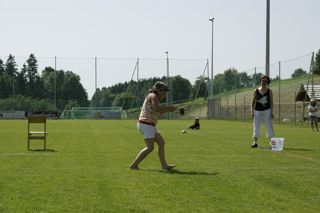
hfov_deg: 27.0
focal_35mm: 75
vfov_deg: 18.2
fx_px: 666
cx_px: 160
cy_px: 106
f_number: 6.3
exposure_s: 1/640
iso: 100
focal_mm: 50
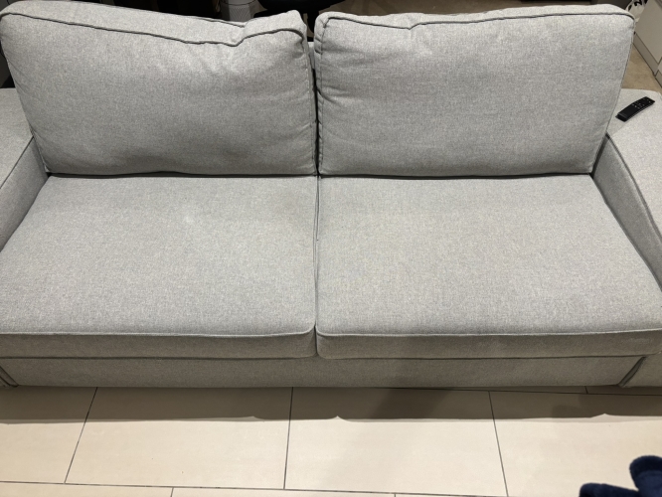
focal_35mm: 26
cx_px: 331
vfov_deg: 53.1
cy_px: 248
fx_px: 497
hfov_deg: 67.3
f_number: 1.6
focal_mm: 5.96
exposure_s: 1/50
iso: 200
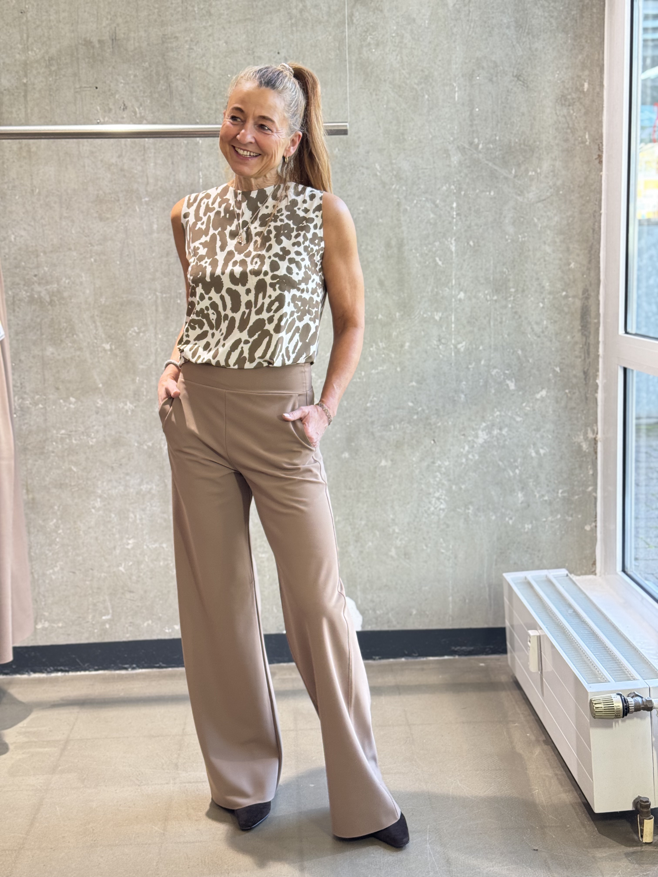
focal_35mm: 48
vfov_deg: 39.7
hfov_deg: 30.3
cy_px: 438
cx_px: 329
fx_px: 1217
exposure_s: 1/50
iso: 100
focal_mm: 6.76
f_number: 1.78
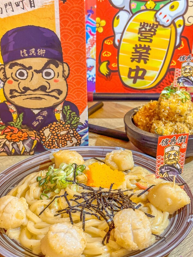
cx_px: 97
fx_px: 379
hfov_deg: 28.6
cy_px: 128
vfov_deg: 37.5
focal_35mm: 51
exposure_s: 1/40
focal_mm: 6.86
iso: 200
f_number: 1.8
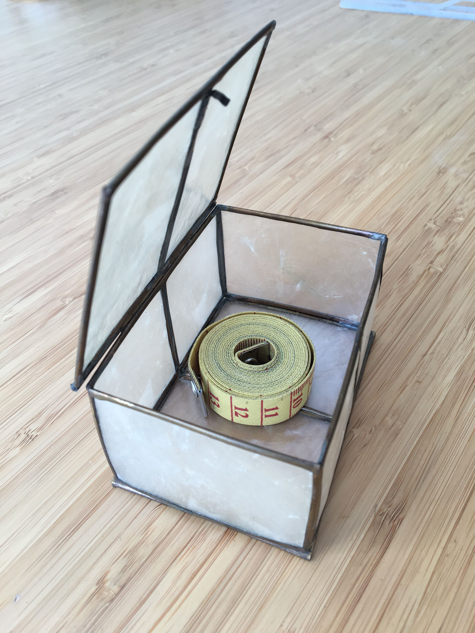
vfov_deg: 61.7
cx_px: 238
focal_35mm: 29
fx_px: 531
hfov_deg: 48.2
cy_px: 316
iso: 32
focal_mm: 4.15
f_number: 2.2
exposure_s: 1/100
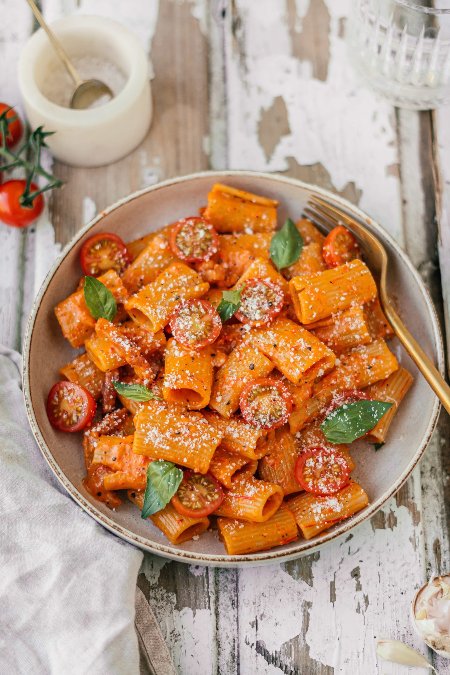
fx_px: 1406
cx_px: 225
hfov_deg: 18.2
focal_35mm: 75
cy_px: 338
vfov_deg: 27.0
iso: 100
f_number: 1.8
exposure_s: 1/200
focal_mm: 50
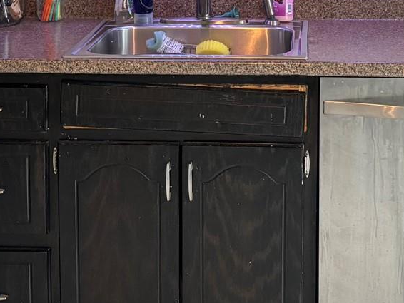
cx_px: 288
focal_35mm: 94
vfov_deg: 15.4
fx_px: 1098
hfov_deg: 20.7
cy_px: -25
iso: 320
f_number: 1.6
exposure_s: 1/60
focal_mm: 5.96
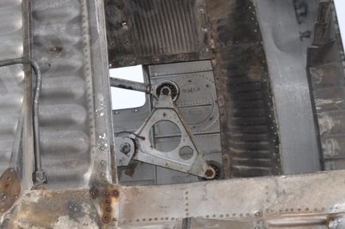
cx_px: -162
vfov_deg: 14.8
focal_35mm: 92
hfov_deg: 19.5
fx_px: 881
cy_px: 73
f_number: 5.6
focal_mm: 20
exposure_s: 1/60
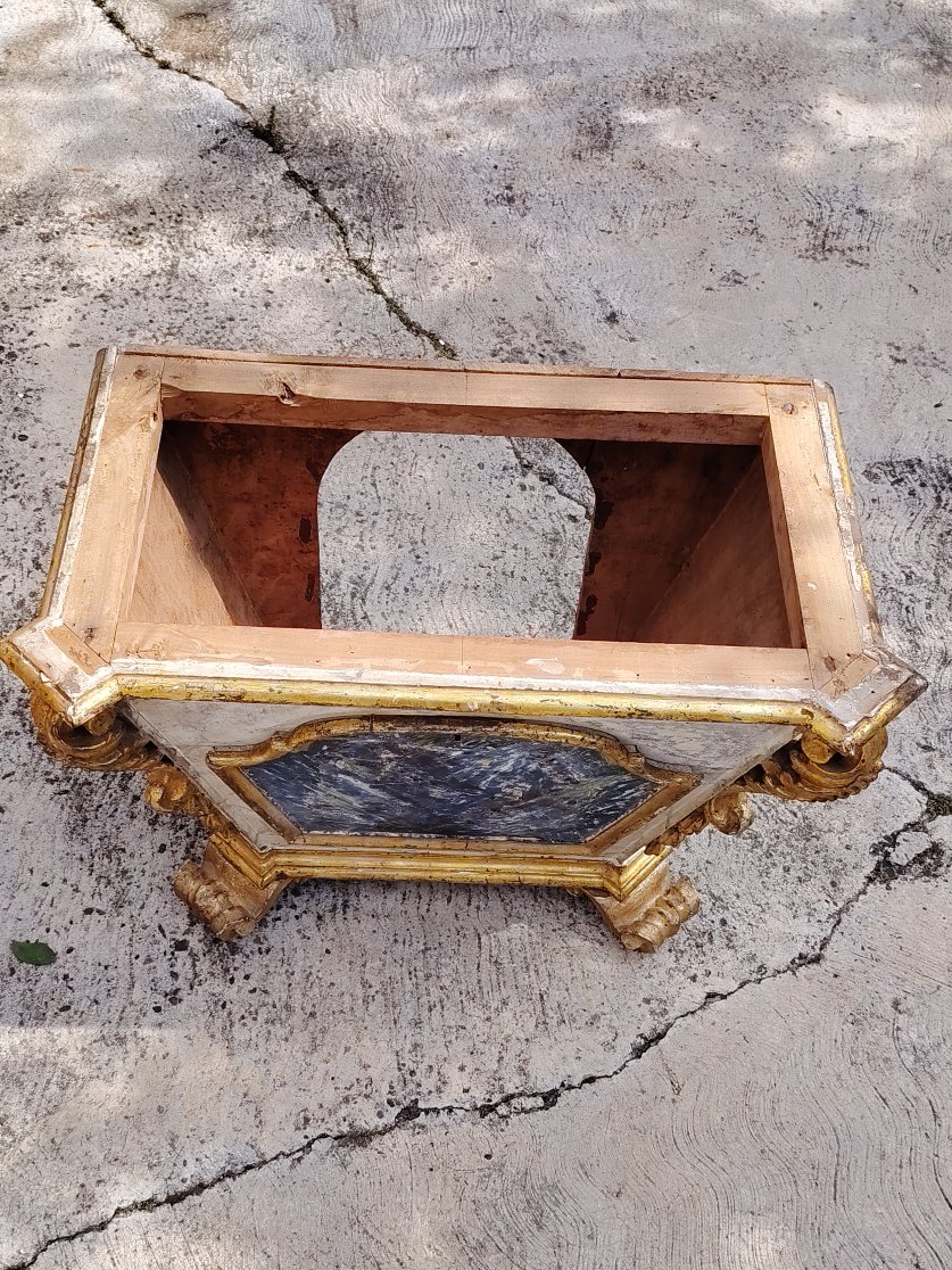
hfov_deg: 33.6
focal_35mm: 43
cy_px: 673
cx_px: 456
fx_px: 1577
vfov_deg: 43.8
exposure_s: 1/490
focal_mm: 5.25
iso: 100
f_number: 1.75
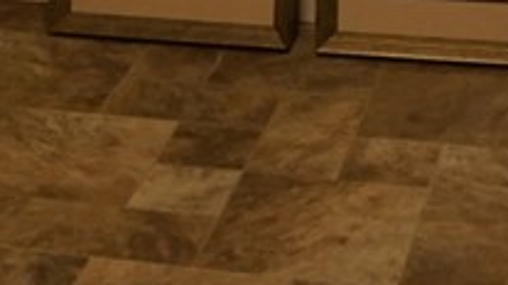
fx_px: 1776
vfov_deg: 8.0
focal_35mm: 132
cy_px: -529
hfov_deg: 16.3
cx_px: 249
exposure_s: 1/160
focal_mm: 16
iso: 1600
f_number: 4
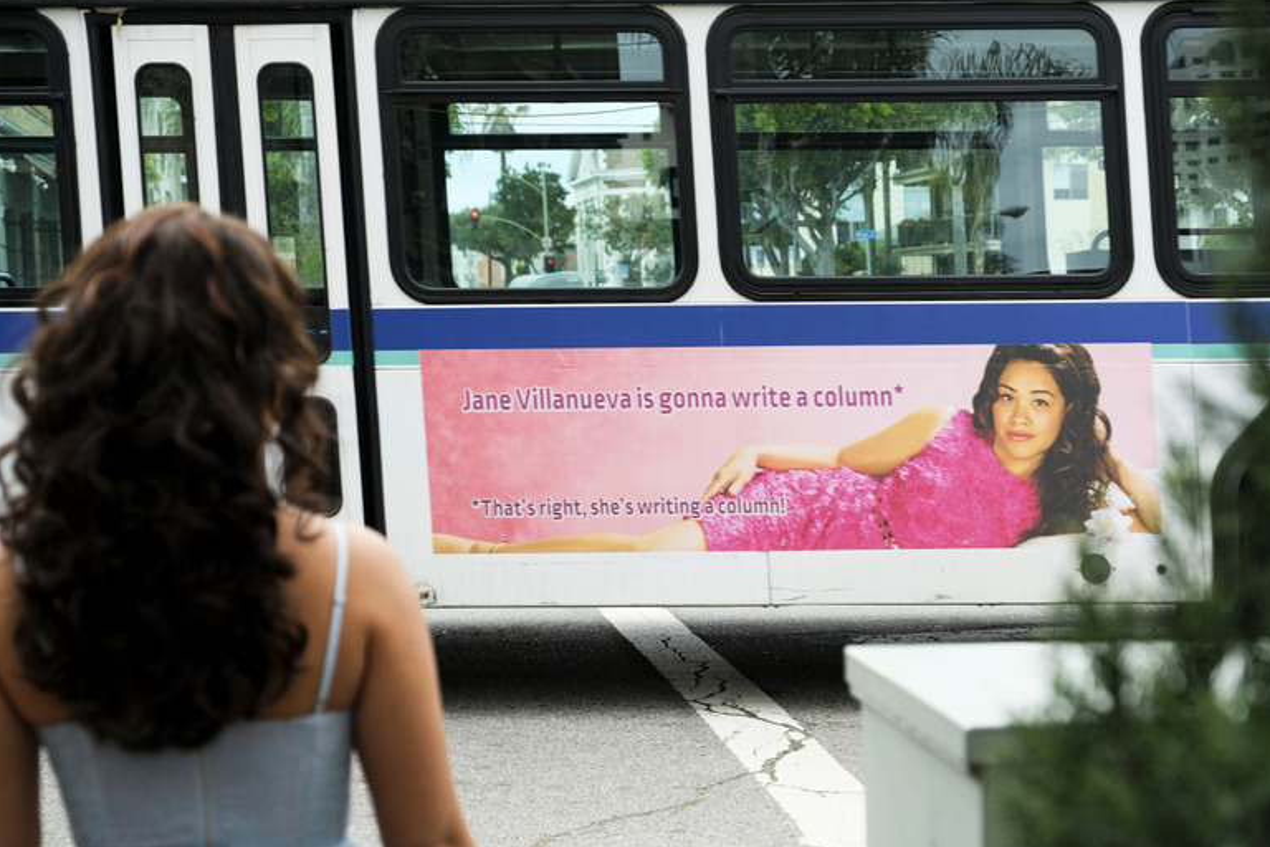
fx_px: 2293
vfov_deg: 20.9
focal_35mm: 65
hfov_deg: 31.0
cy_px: 420
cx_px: 640
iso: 400
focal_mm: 42.7
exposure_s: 1/500
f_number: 3.6
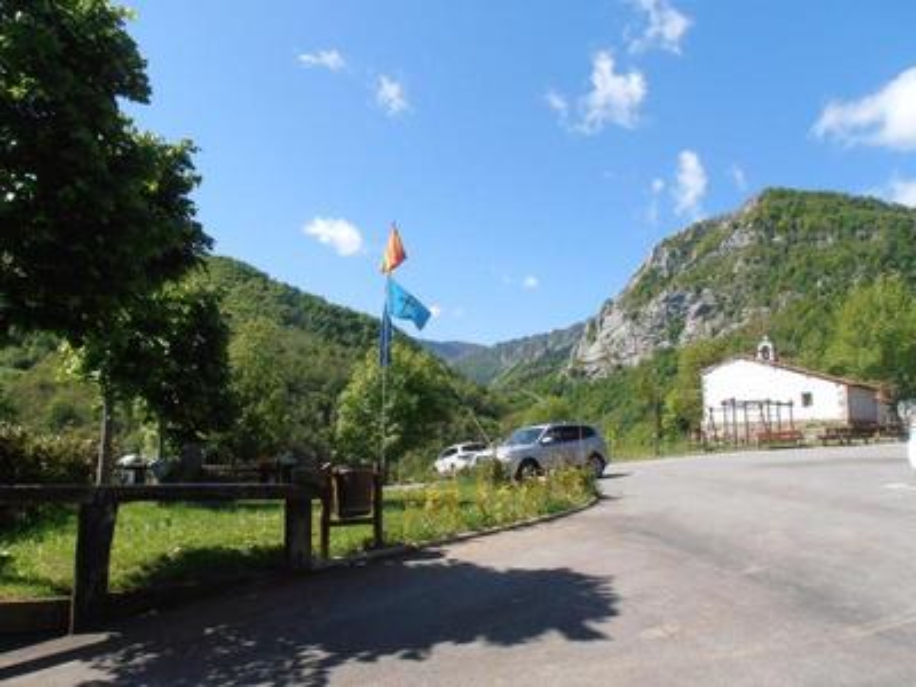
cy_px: 344
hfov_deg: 71.6
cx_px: 458
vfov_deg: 56.8
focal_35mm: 24
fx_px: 635
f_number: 7.9
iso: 200
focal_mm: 4.2
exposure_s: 1/320
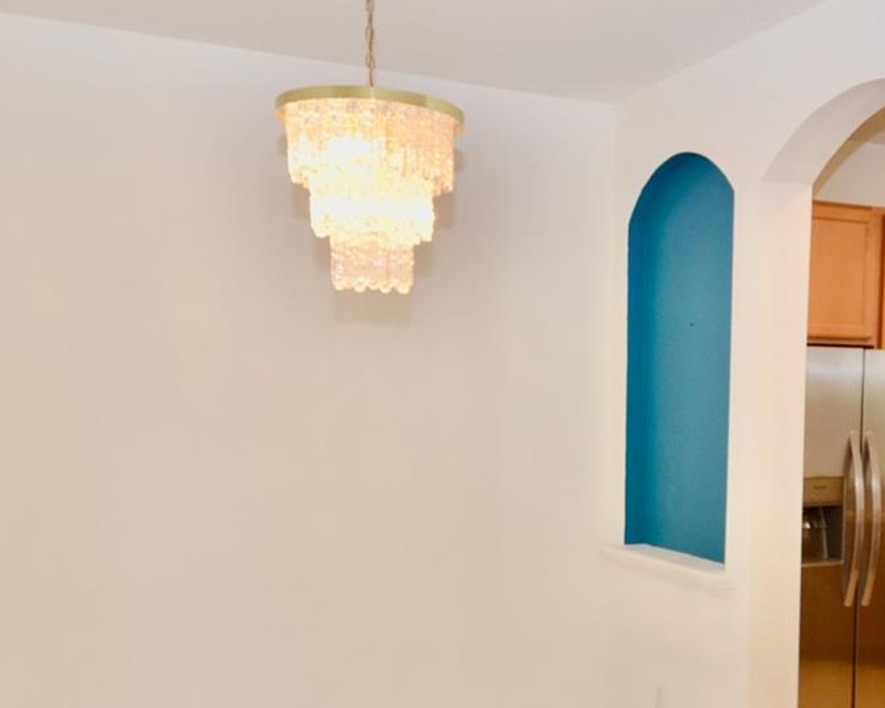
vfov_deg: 36.6
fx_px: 1048
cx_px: 579
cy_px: 512
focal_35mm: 40
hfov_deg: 45.2
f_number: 4
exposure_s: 1/60
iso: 250
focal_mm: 12
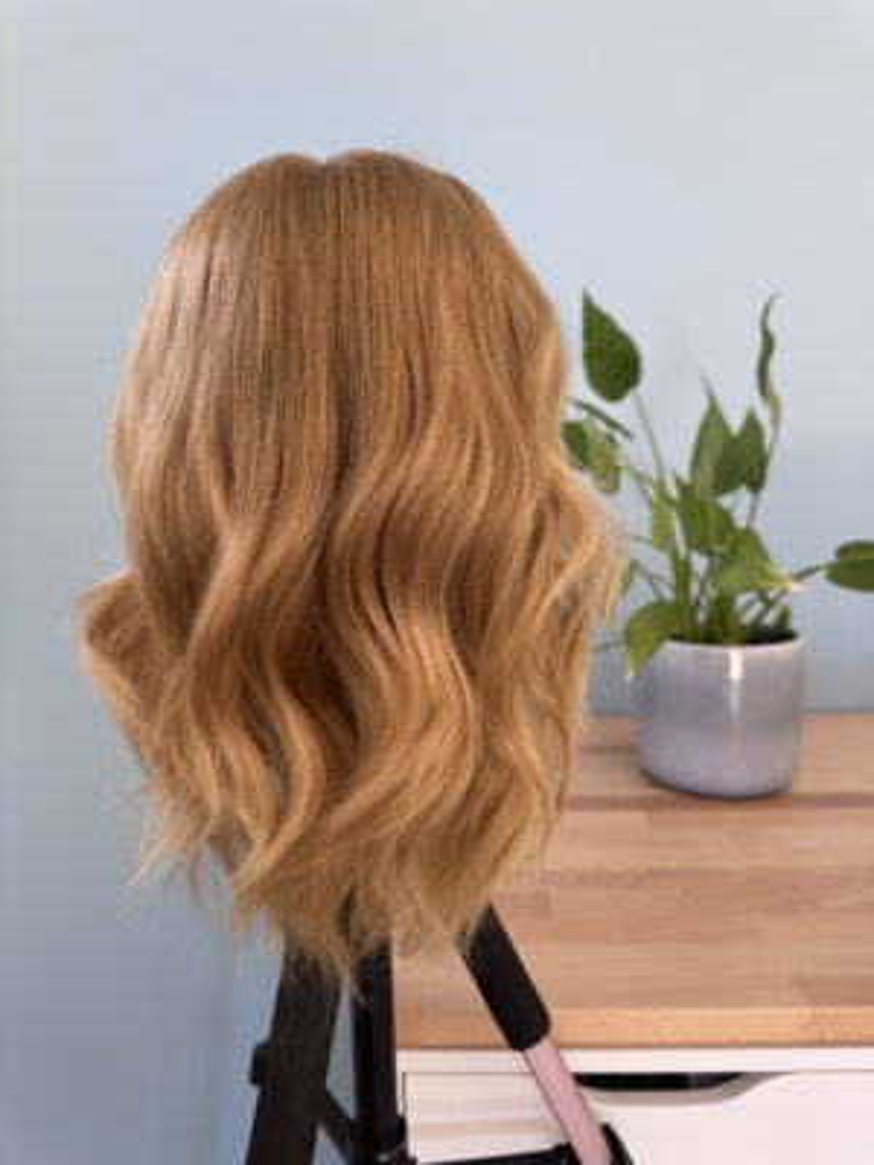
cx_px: 437
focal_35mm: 24
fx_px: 808
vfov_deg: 71.6
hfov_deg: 56.8
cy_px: 582
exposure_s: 1/121
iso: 160
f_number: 1.78
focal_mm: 6.76
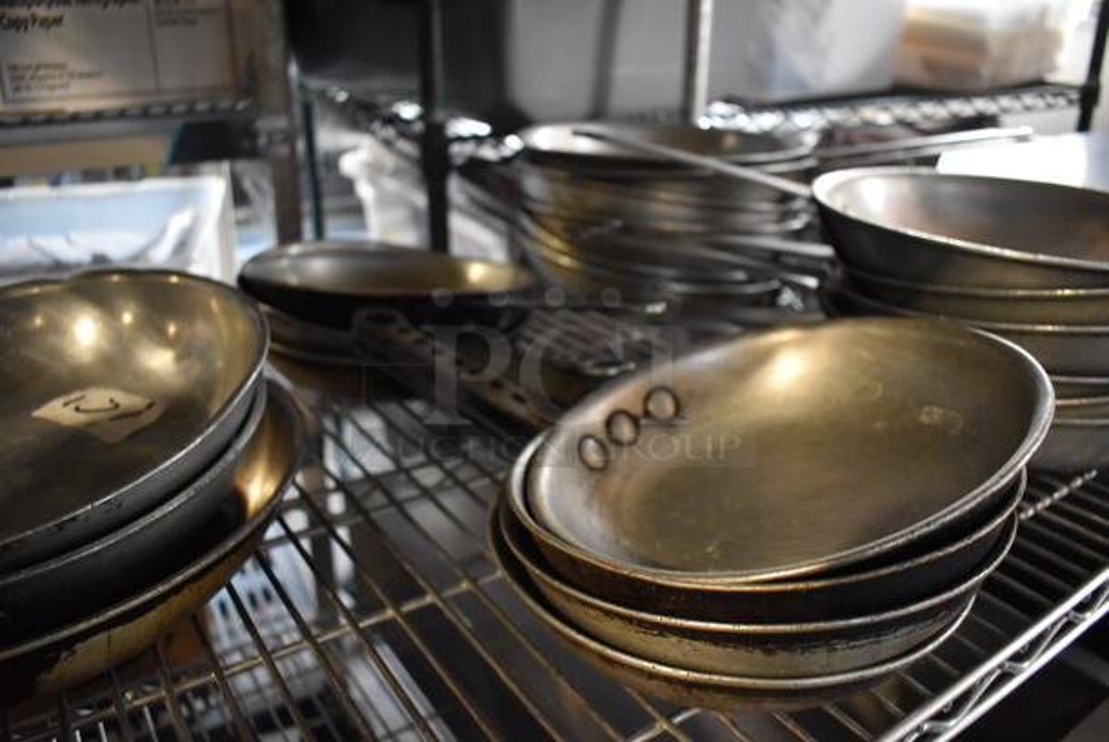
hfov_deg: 67.3
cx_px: 554
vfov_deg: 48.0
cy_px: 371
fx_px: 833
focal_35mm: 27
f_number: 3.5
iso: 4000
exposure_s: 1/125
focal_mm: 18
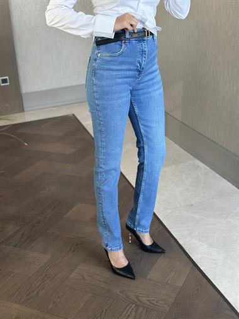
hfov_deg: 30.3
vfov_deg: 39.6
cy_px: 160
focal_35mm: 48
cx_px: 120
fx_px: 442
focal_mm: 6.86
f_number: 1.78
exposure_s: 1/61
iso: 125
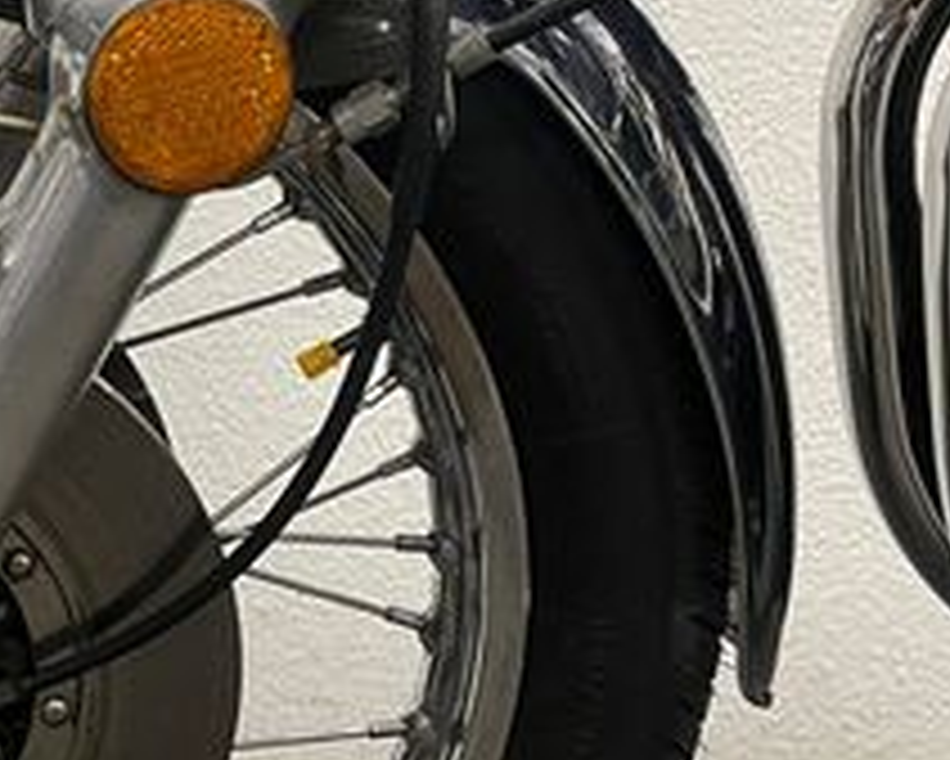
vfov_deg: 19.9
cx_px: -189
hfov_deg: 22.8
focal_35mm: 77
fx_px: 2166
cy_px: 481
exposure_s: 1/50
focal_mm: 5.1
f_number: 1.6
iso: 160
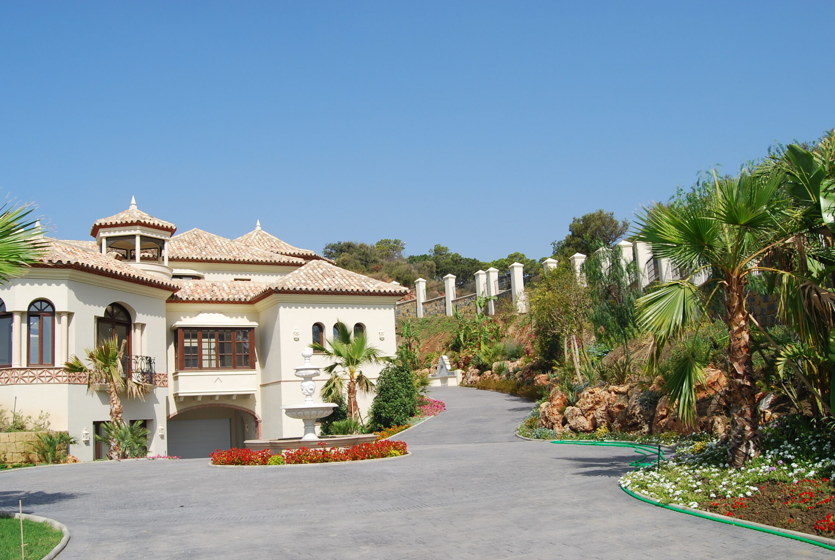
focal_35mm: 31
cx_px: 391
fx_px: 720
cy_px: 311
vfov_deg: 42.4
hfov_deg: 60.1
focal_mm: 18
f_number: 8
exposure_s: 1/250
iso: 100
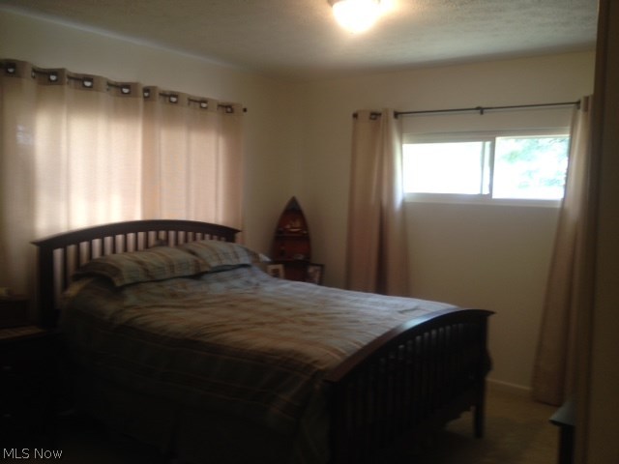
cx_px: 310
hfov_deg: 52.6
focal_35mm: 35
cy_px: 232
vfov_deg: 40.7
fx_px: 626
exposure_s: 1/20
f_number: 2.4
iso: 50
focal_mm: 4.28
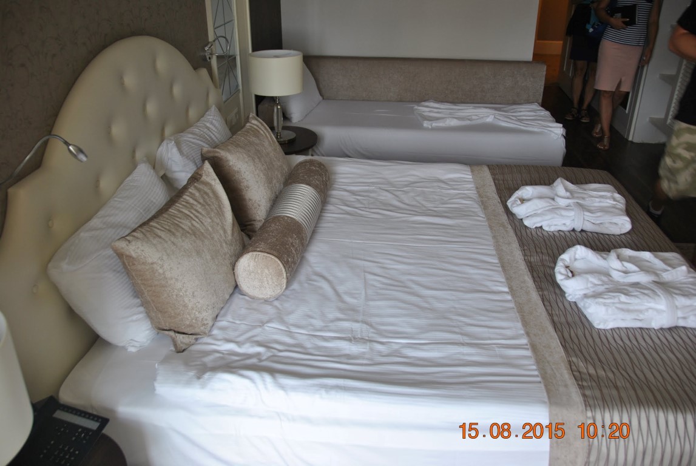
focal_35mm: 30
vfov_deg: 43.7
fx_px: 581
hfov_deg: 61.9
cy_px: 233
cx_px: 348
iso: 200
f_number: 3.5
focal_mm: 20
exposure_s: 1/40
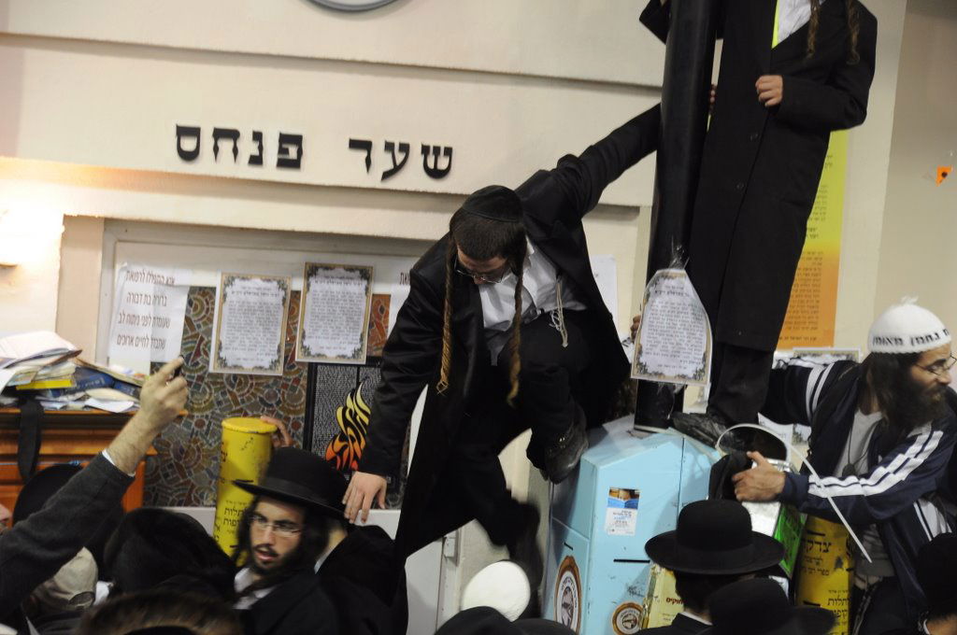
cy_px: 318
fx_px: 2987
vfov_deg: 12.1
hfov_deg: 18.2
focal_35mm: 112
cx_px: 478
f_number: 5
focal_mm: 75
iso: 640
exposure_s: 1/30
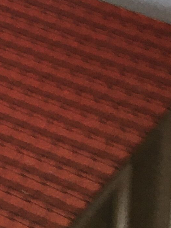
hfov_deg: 8.4
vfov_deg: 11.8
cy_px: 197
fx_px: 1100
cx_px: -178
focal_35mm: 167
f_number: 2.2
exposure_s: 1/33
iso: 100
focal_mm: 4.15
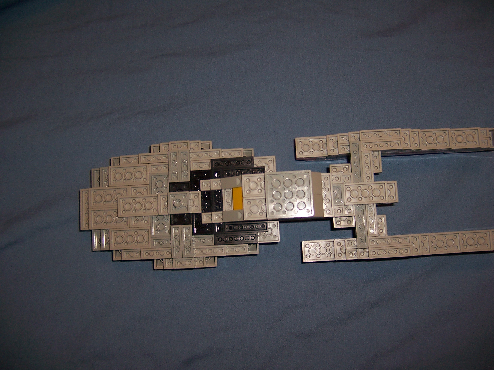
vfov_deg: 42.9
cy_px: 185
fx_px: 471
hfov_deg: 55.4
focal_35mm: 33
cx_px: 247
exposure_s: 1/60
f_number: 2.8
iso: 80
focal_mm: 5.5
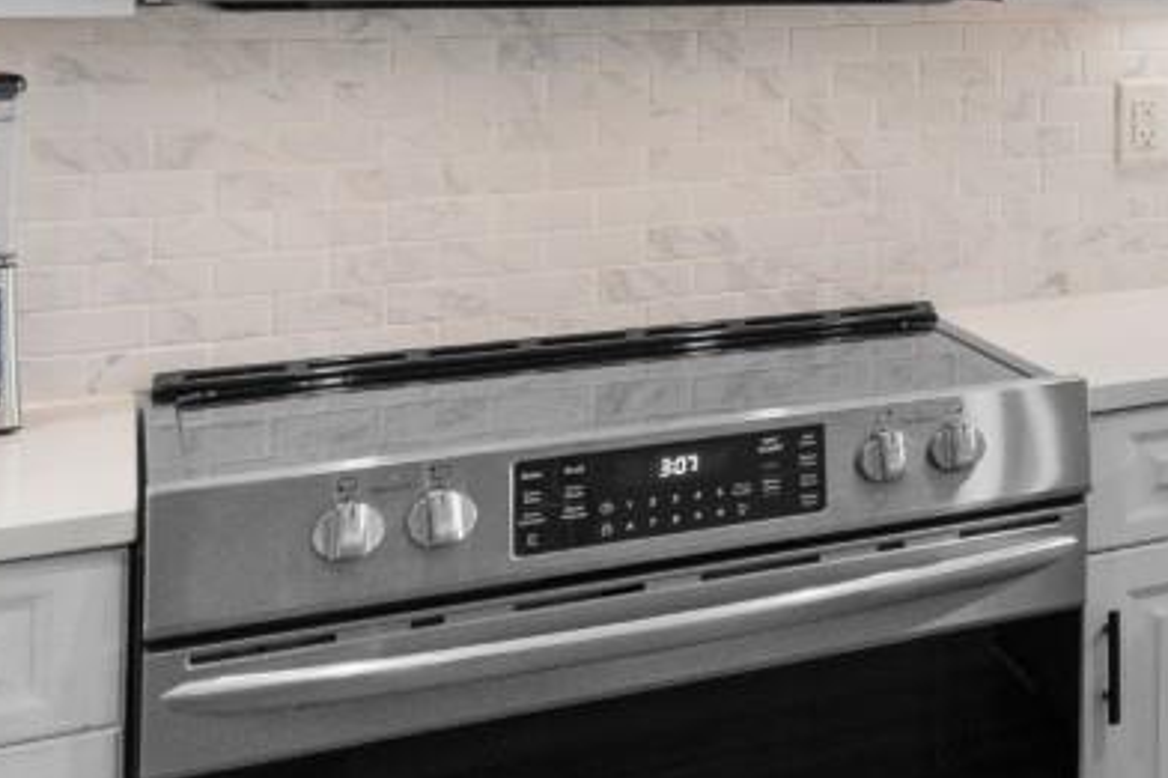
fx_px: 2011
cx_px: 2229
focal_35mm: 62
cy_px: -80
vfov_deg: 20.8
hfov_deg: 20.1
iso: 100
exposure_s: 1/15
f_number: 4.5
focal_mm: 10
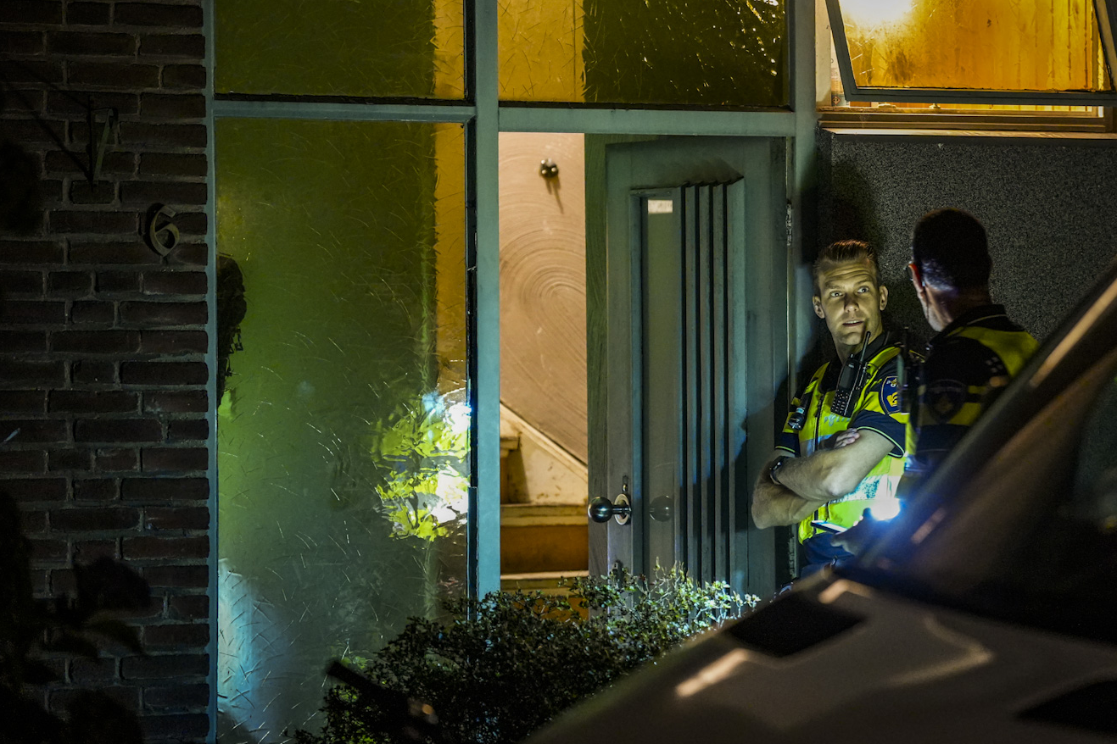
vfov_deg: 6.5
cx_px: 805
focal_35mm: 210
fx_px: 6515
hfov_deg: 9.8
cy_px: 350
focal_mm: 144
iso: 6400
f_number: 2.8
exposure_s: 1/30
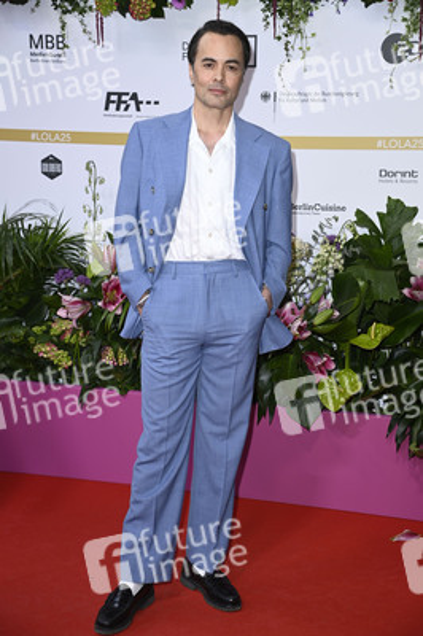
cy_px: 318
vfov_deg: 30.5
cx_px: 212
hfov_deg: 20.6
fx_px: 1165
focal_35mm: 66
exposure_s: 1/250
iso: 640
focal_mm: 66
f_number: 6.3
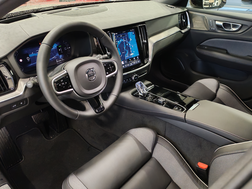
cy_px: 94
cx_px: 126
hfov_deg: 56.8
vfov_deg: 44.2
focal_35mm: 32
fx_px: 233
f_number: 1.9
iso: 2119
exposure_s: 1/50
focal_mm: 6.12
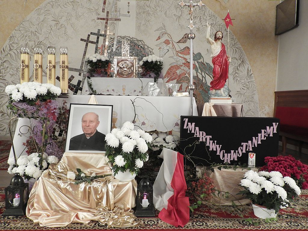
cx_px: 154
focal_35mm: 30
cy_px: 116
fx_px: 267
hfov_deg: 60.0
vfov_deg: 46.8
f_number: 3.5
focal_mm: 5.4
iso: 400
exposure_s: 1/25
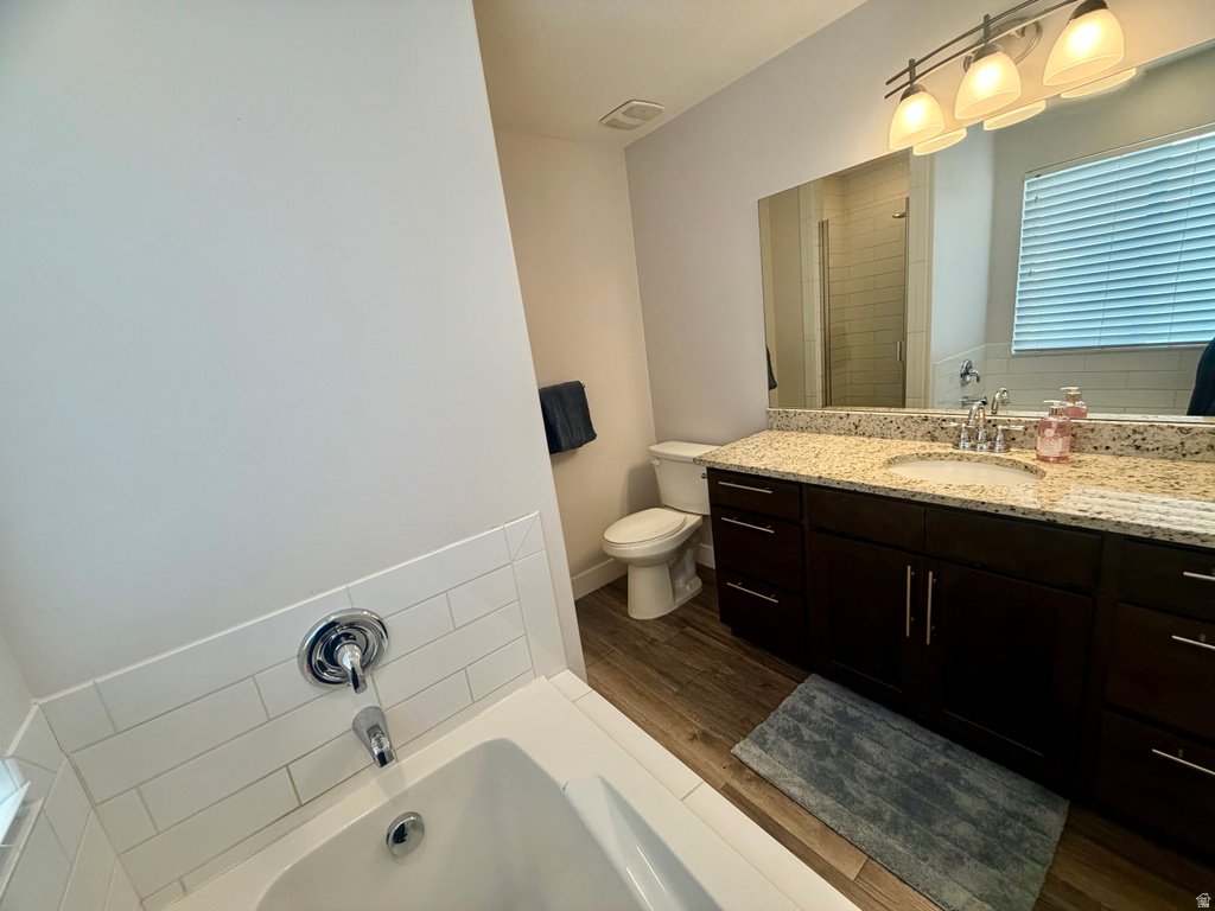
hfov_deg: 102.1
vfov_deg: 85.7
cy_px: 456
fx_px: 491
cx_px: 608
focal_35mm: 14
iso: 160
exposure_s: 1/120
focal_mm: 2.22
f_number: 2.2
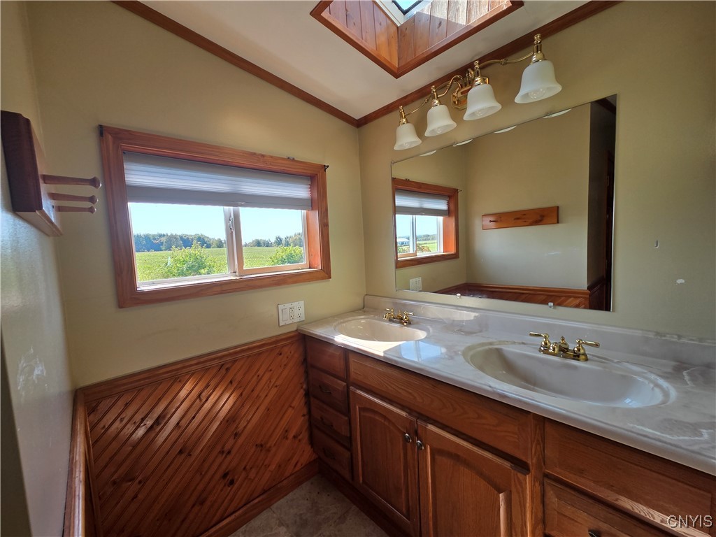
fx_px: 269
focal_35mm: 13
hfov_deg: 106.2
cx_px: 358
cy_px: 268
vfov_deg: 89.9
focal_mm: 2.2
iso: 50
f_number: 2.2
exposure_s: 1/256
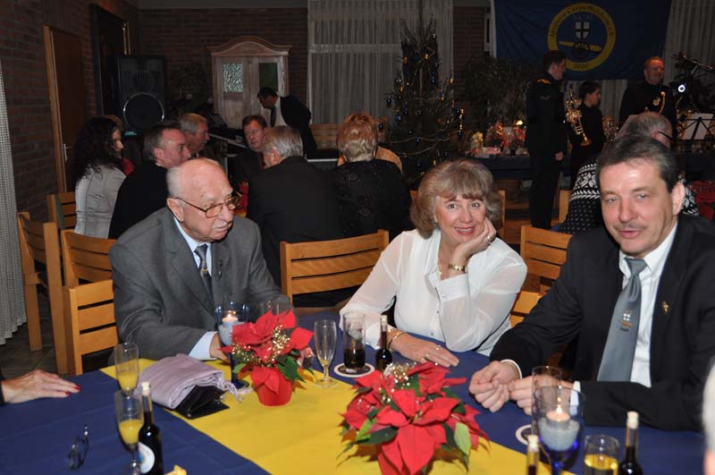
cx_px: 358
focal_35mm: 39
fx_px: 773
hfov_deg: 49.6
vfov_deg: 34.1
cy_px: 238
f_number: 4
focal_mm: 26
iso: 400
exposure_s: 1/60
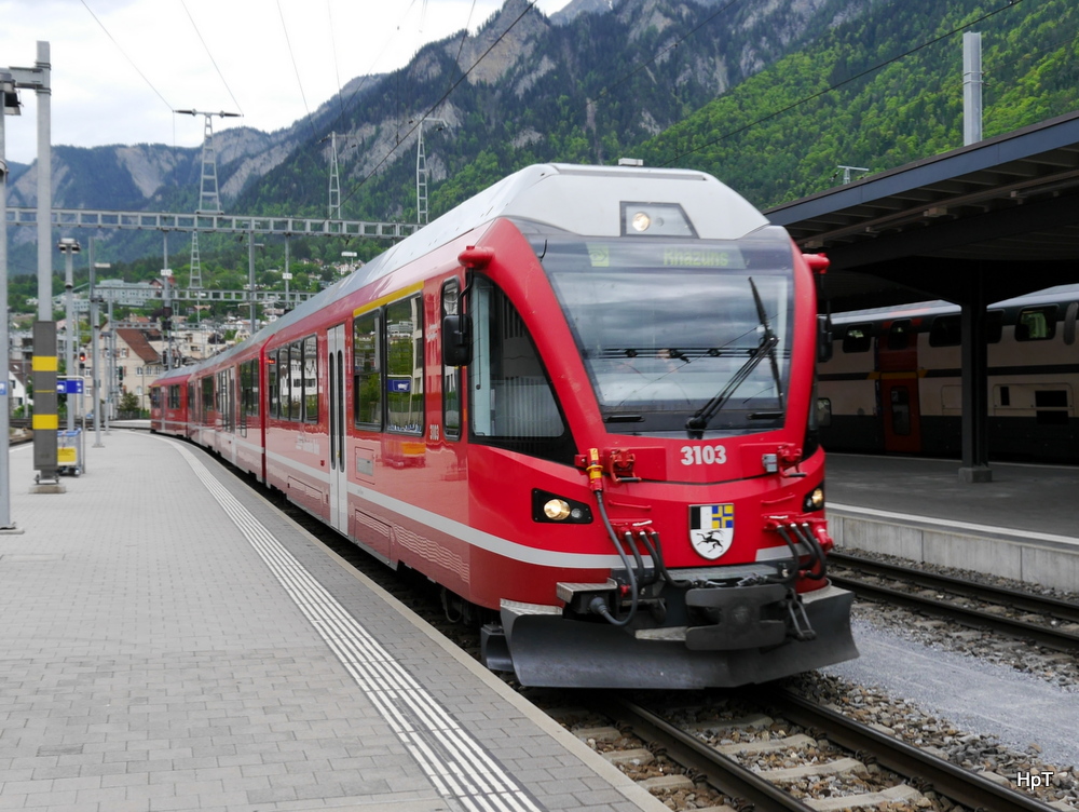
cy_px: 406
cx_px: 540
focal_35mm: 28
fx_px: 874
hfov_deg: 63.4
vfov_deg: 49.8
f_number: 5
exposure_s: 1/200
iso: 160
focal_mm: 14
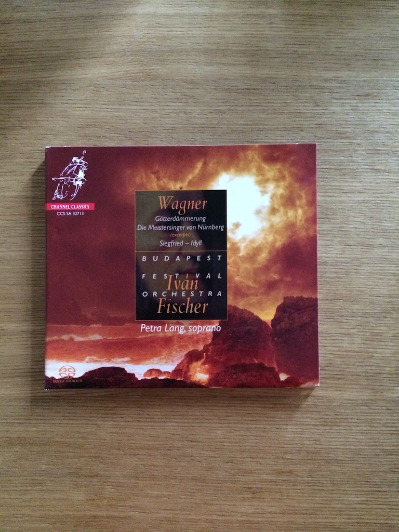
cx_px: 200
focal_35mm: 30
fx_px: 461
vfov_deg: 60.0
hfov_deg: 46.8
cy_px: 266
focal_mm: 4.12
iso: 640
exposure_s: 1/15
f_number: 2.2
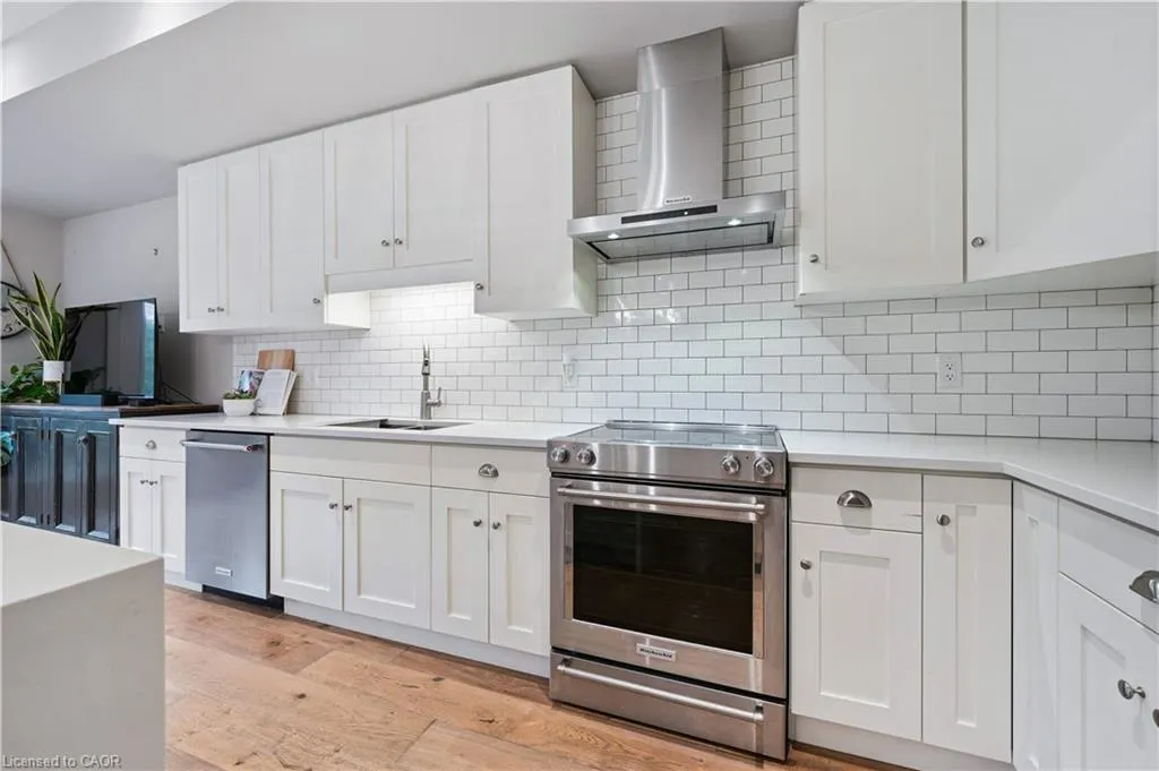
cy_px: 386
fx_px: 483
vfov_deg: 77.2
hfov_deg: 100.4
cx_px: 580
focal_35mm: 15
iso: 200
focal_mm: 15
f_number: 8
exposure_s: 1/13
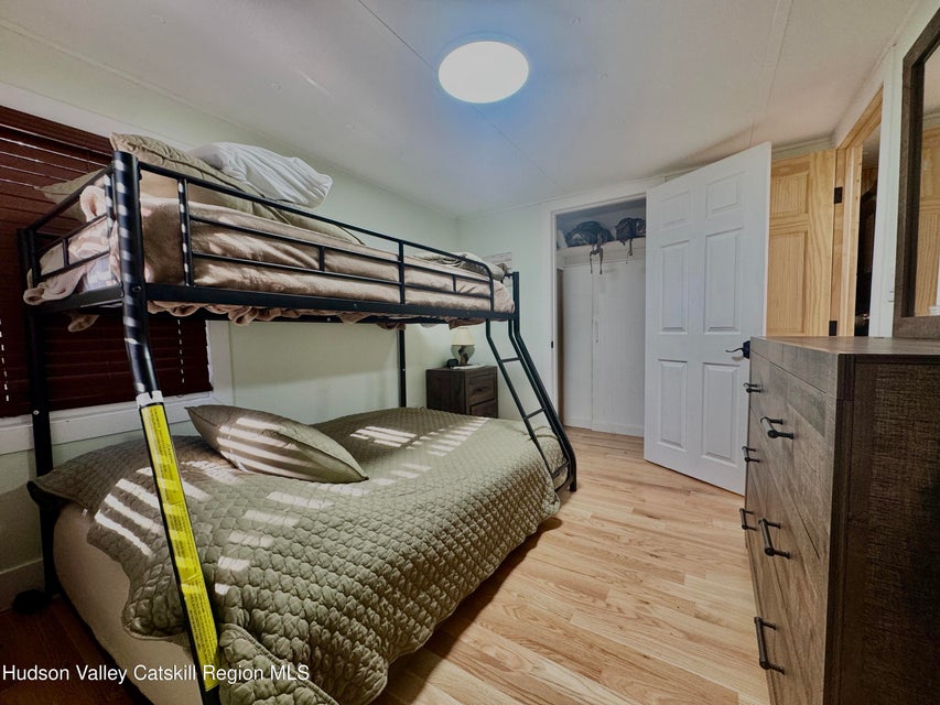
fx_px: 380
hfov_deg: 102.1
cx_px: 470
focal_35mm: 14
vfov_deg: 85.7
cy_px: 352
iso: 160
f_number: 2.2
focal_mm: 2.22
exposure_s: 1/60
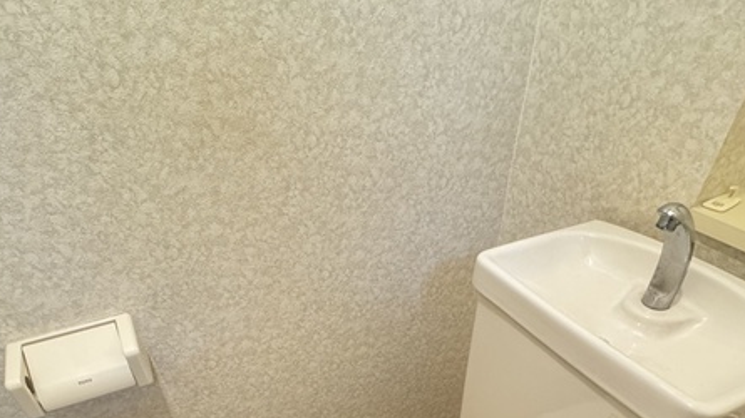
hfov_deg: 76.2
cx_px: 347
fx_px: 474
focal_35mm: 24
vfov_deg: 41.8
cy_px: 410
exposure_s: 1/60
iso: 320
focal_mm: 2.22
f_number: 2.2
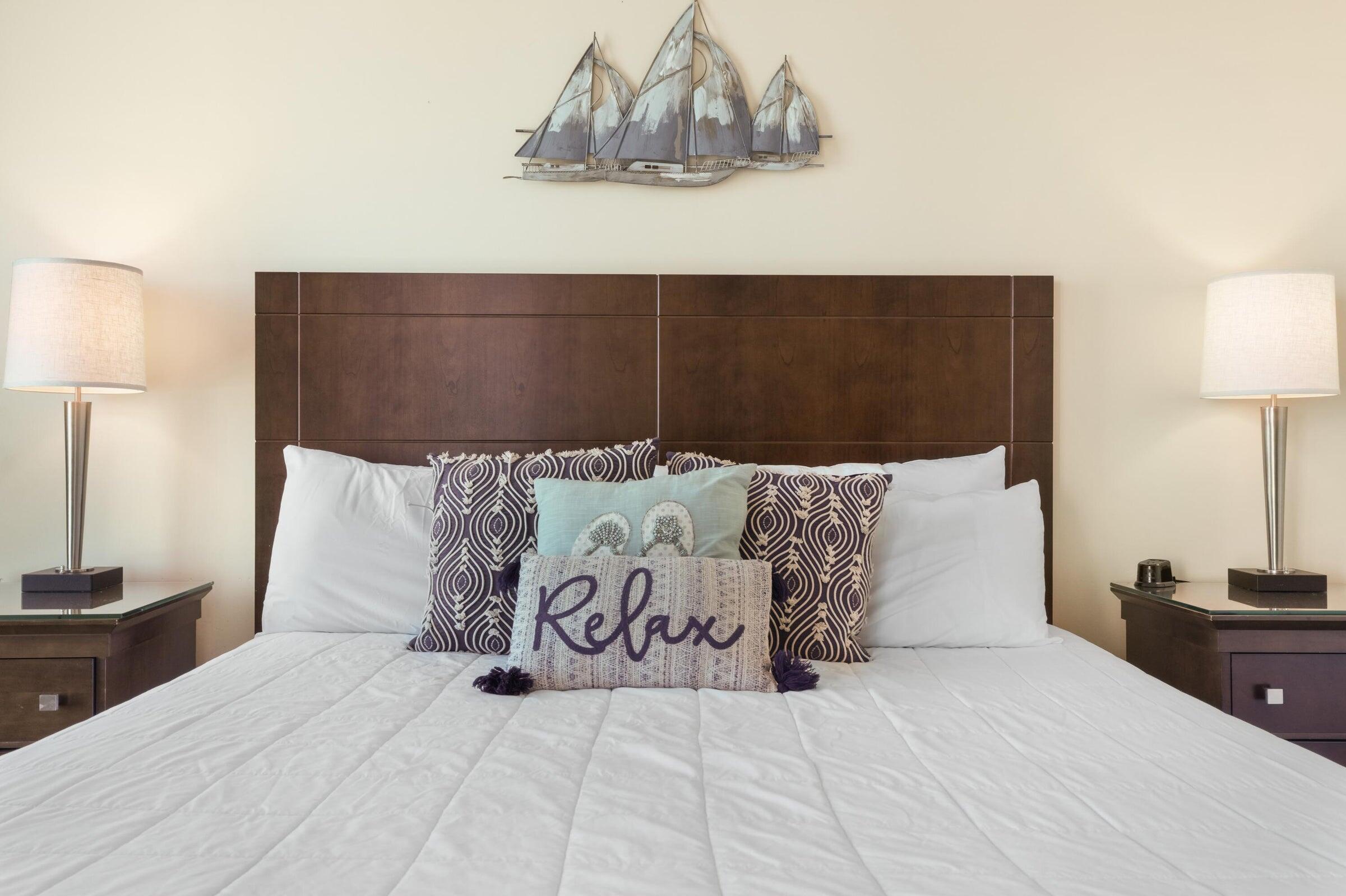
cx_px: 673
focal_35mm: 31
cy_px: 448
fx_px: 1159
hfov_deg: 60.3
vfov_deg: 42.3
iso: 800
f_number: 11
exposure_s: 1/25
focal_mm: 31
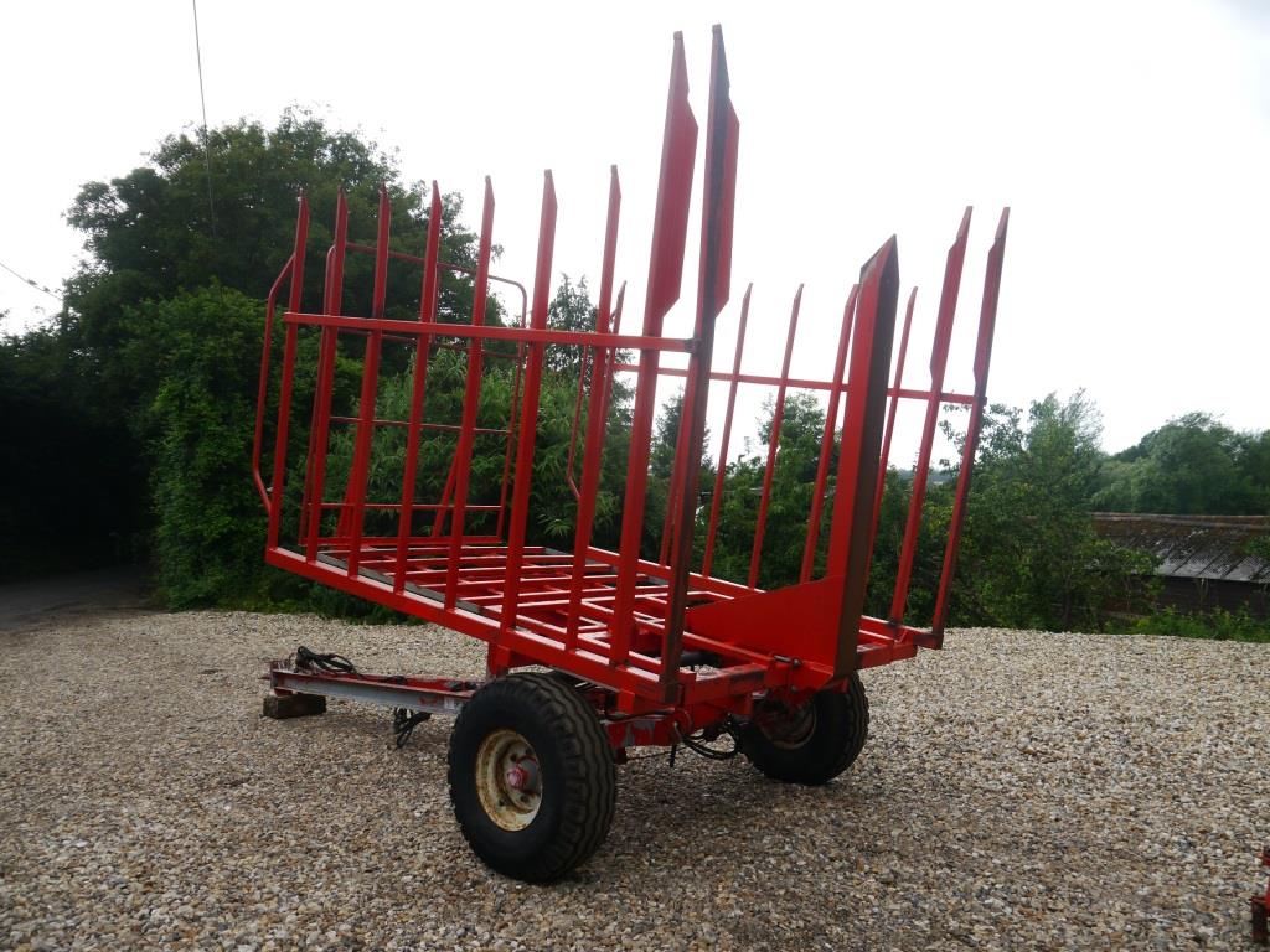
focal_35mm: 28
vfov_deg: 49.7
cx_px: 635
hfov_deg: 63.4
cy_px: 476
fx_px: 1027
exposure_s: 1/250
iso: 160
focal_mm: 14
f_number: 5.6
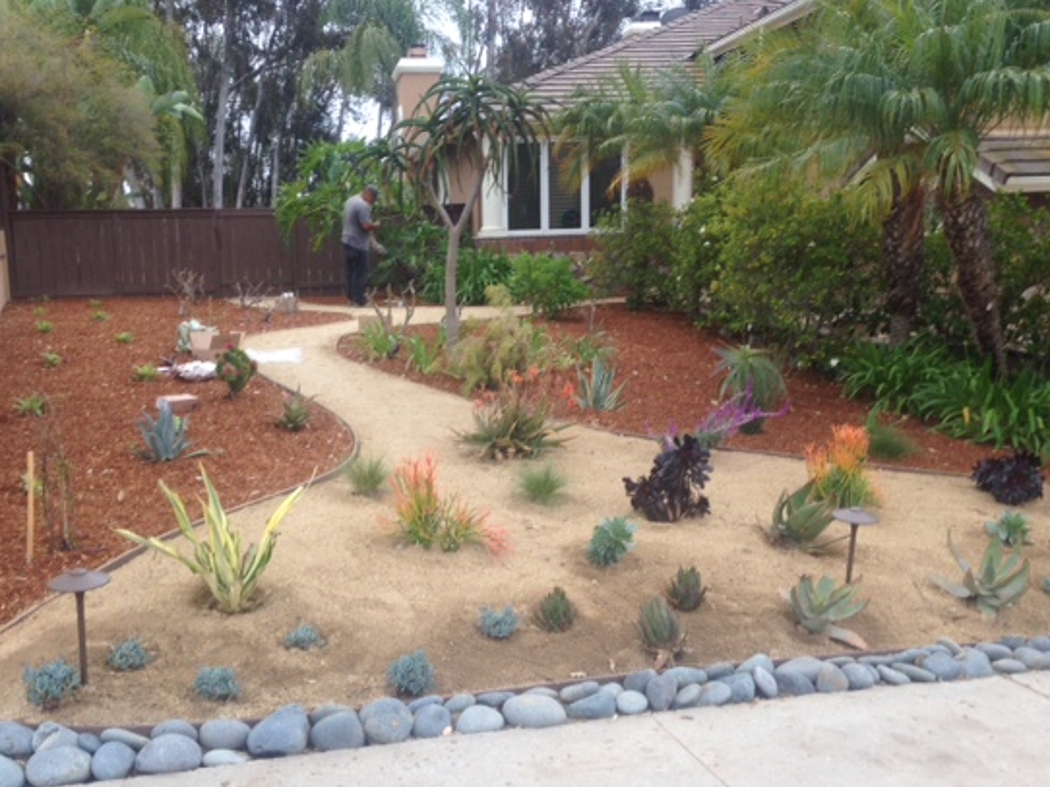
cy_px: 426
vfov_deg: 36.8
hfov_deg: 47.8
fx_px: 1182
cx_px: 486
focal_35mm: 39
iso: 50
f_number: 2.4
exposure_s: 1/125
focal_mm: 4.12
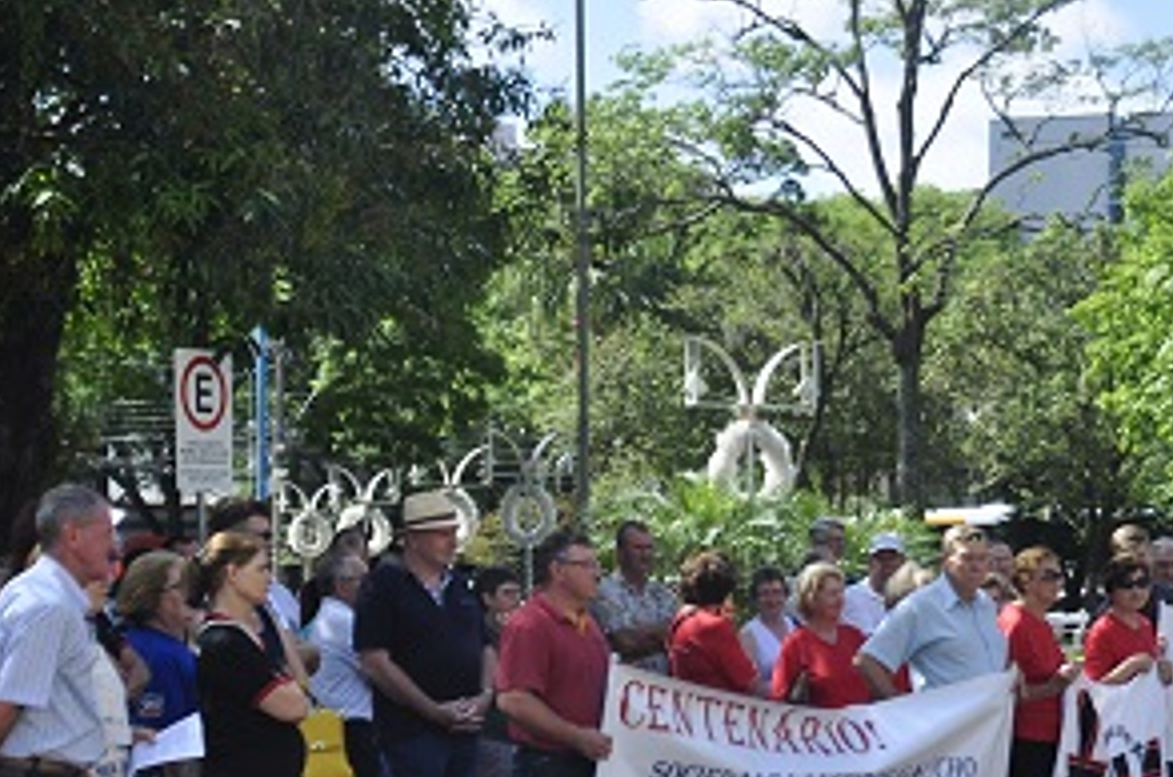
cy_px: 729
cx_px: 853
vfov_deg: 15.6
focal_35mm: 86
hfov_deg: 23.5
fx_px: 2796
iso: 200
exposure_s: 1/800
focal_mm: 28
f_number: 4
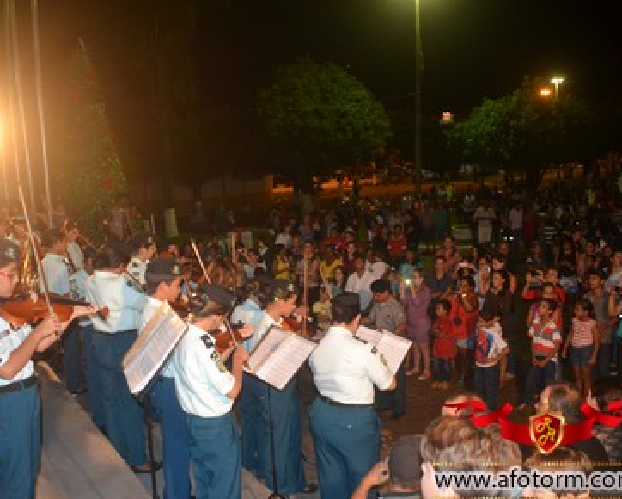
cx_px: 289
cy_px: 251
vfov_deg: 42.3
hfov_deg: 51.5
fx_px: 645
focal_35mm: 35
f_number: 3.5
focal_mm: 20
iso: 1100
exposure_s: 1/60
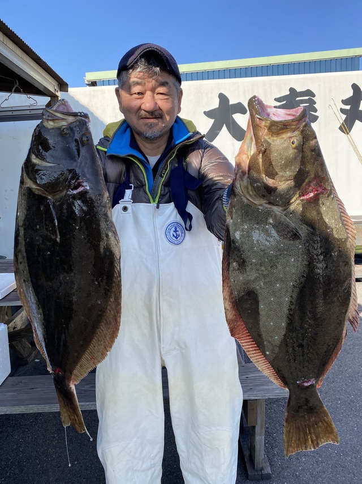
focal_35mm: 26
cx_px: 181
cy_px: 242
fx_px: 363
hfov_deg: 53.0
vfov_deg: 67.3
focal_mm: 4.25
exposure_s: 1/1316
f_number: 1.8
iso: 32
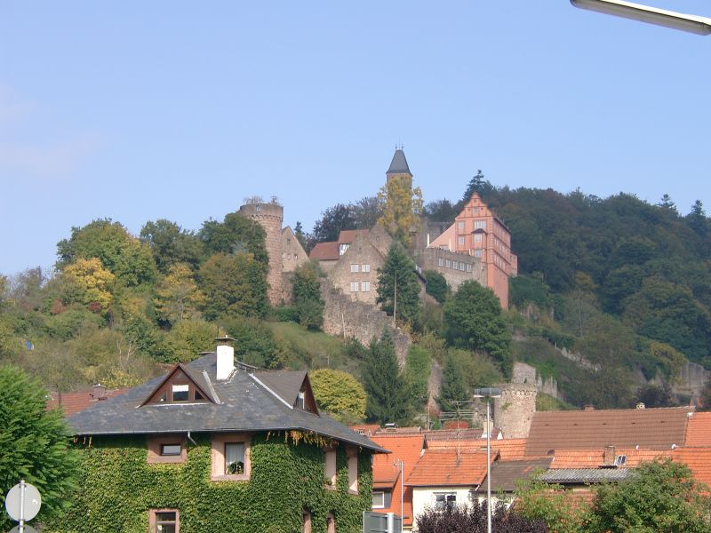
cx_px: 356
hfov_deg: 19.6
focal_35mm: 100
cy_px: 266
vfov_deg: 14.8
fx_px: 2054
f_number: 4
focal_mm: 20.74
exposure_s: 1/377
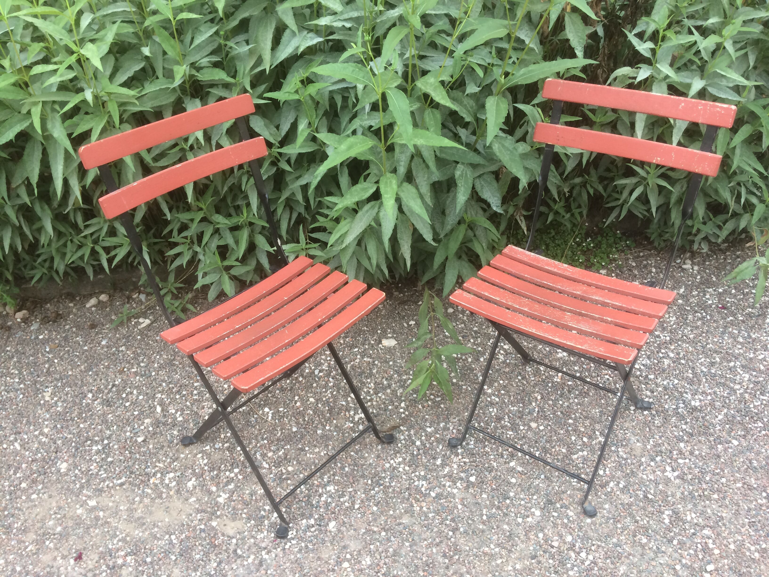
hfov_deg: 61.7
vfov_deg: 48.2
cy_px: 288
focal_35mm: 29
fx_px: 644
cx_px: 384
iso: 32
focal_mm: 4.15
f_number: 2.2
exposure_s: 1/33
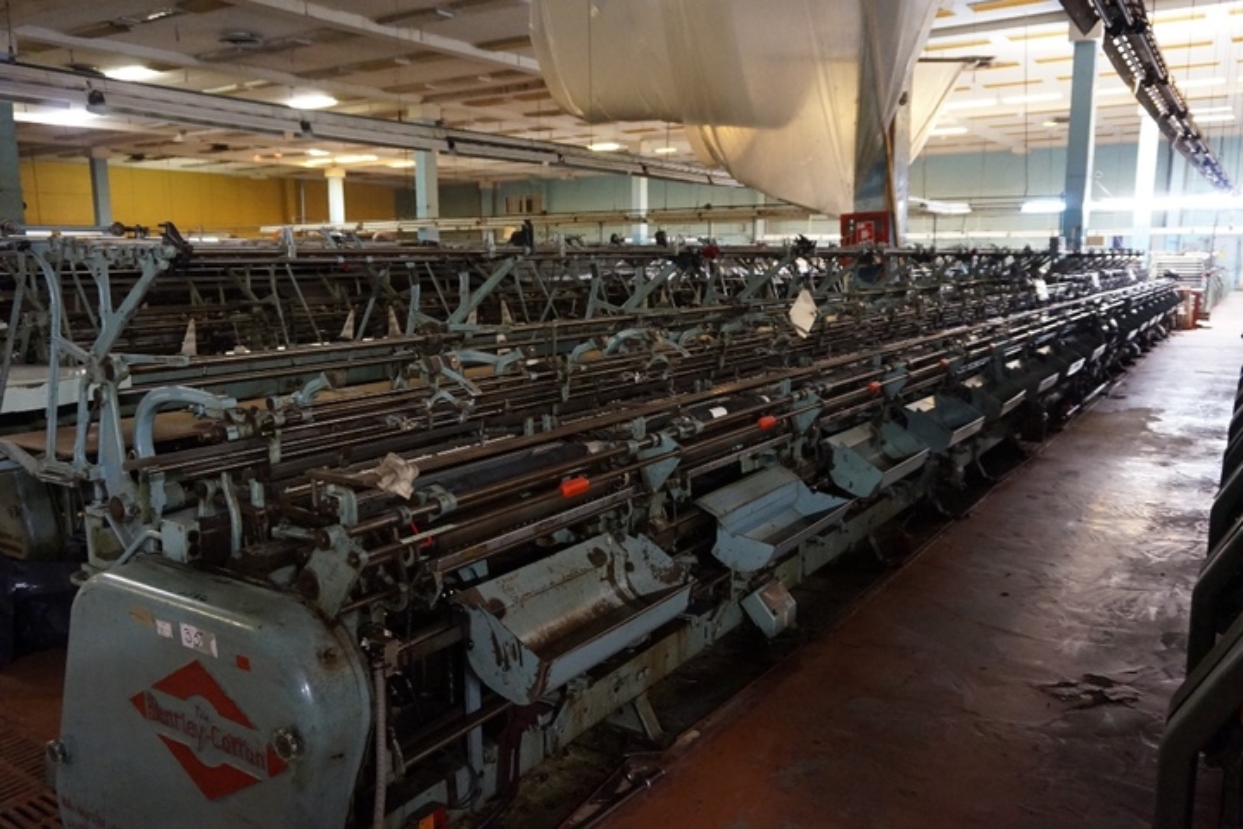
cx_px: 622
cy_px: 414
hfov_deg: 64.6
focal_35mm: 28
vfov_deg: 45.7
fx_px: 984
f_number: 4
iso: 3200
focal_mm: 19
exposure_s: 1/15
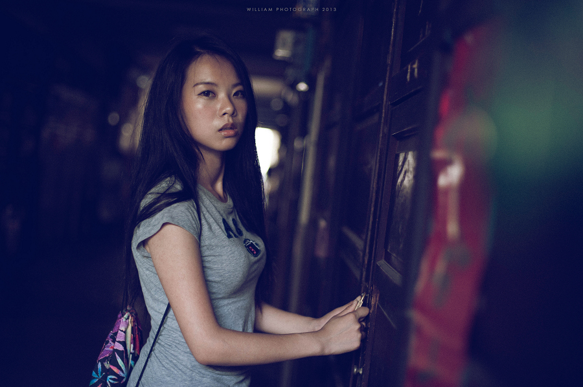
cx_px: 292
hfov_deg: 39.6
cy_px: 194
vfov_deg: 26.9
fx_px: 809
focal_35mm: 50
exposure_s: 1/125
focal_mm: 50
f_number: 1.8
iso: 400
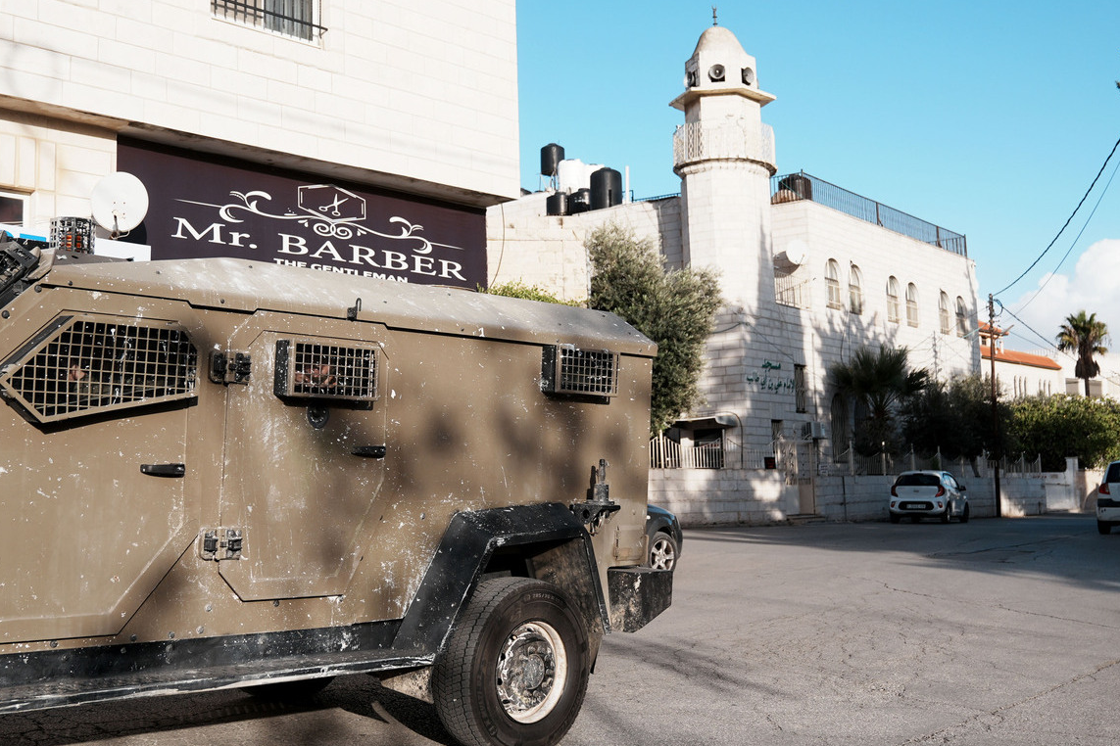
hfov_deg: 46.4
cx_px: 559
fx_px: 1307
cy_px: 366
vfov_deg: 31.9
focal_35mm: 42
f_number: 3.5
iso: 250
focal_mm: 27
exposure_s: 1/3200
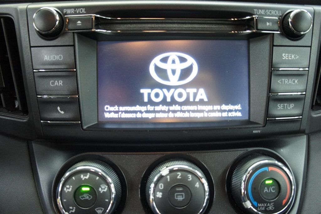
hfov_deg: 67.4
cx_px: 160
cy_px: 107
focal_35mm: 27
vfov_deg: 47.9
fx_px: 241
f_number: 3.5
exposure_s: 1/20
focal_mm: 18
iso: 1600
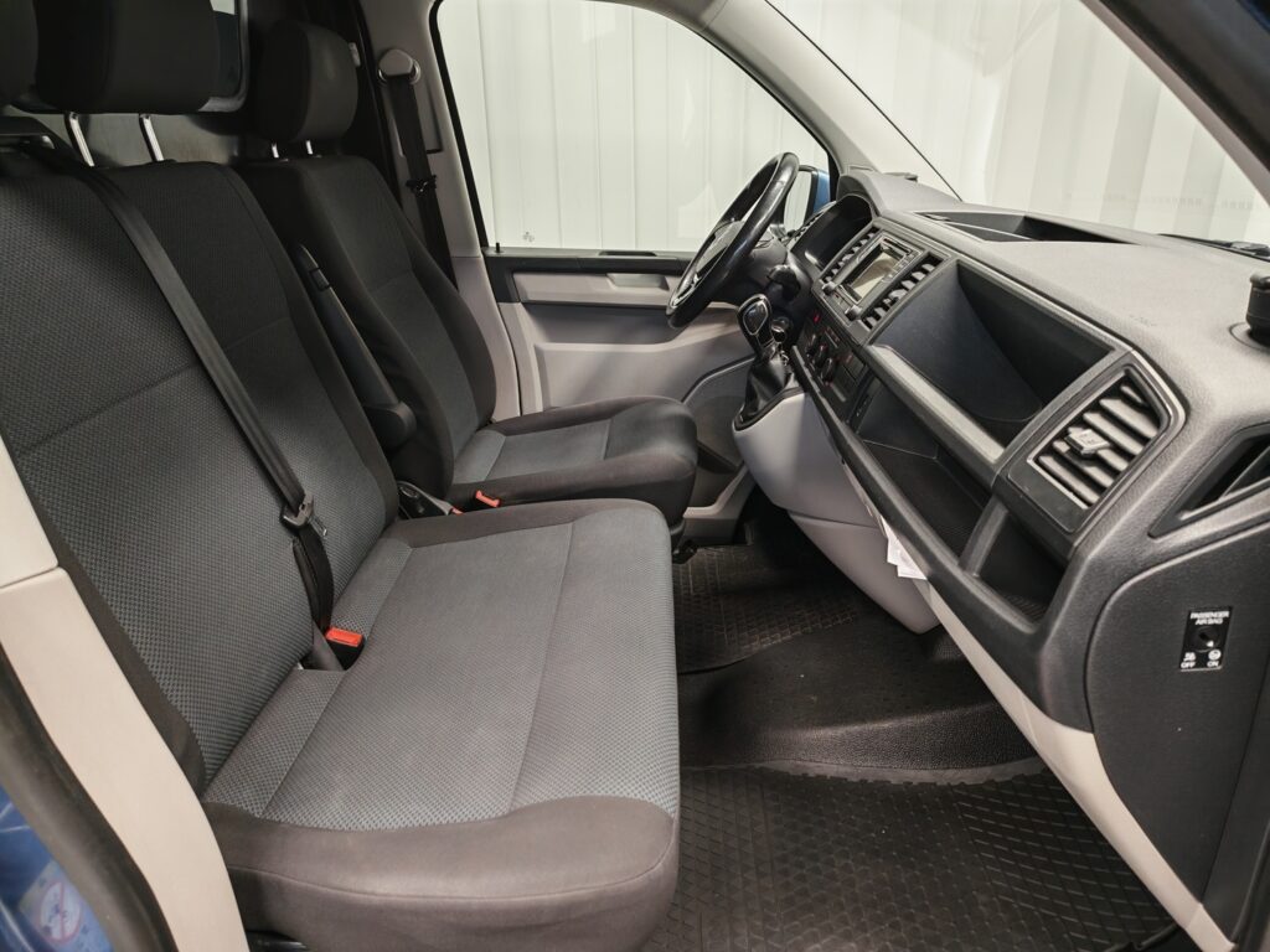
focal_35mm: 23
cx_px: 635
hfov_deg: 73.9
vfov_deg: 58.9
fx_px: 844
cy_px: 476
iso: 250
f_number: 1.6
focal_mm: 5.4
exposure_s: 1/50
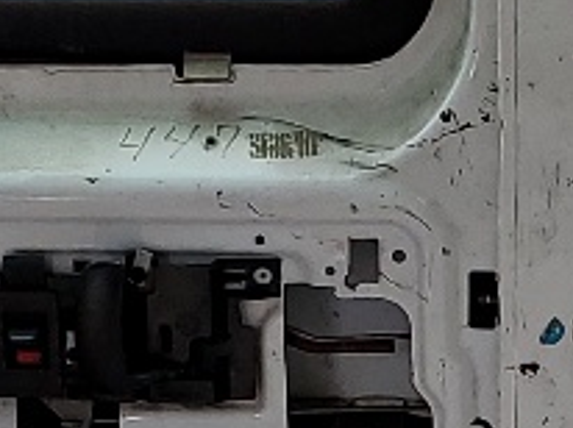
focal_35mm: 202
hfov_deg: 9.8
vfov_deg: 7.2
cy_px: 661
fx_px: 3340
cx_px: 523
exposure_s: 1/455
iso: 50
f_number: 1.5
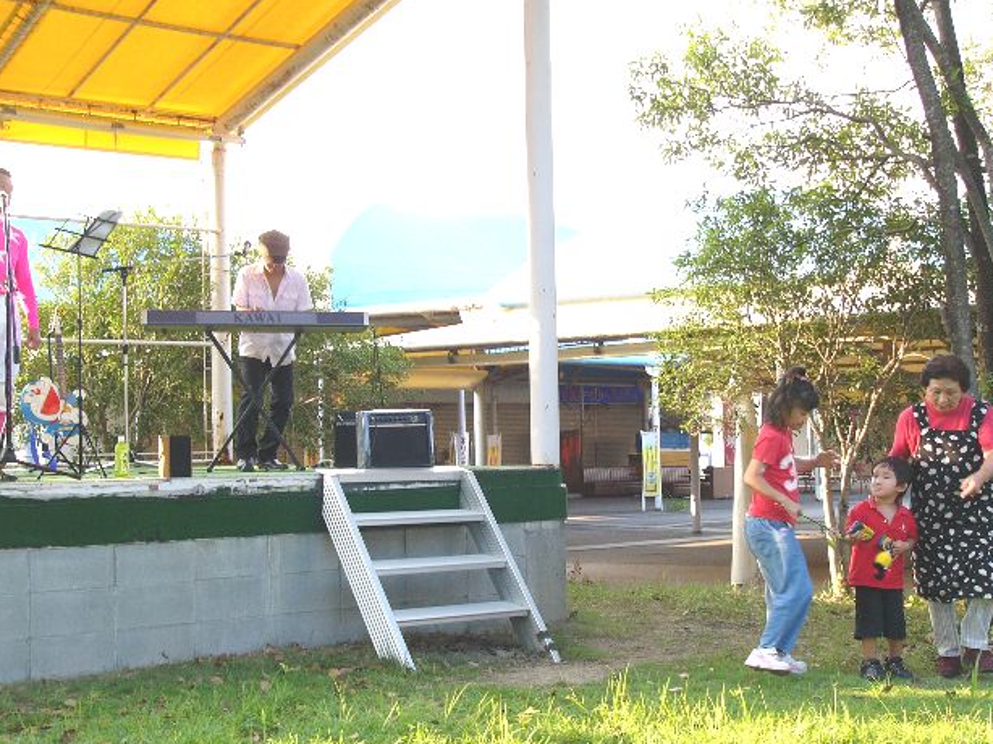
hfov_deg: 38.9
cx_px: 480
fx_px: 1405
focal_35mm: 49
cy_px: 359
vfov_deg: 29.7
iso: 50
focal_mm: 7.9
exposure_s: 1/60
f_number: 4
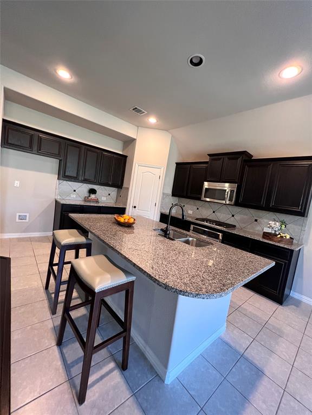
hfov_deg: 89.9
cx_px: 156
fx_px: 156
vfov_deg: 106.2
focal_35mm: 13
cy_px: 208
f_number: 1.8
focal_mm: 1.57
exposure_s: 1/60
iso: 250
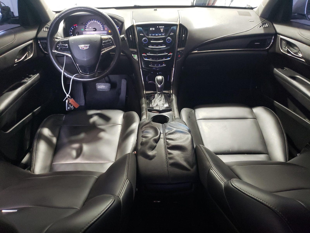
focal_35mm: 26
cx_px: 155
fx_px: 233
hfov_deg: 67.3
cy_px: 116
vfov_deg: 53.1
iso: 335
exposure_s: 1/30
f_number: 1.5
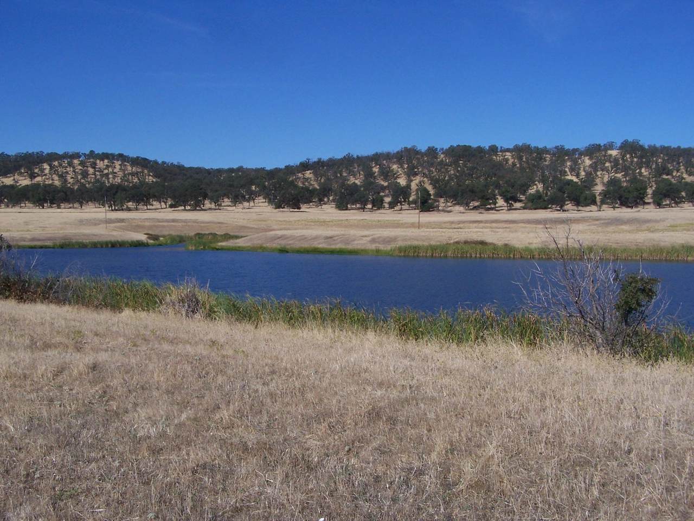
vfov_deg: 37.7
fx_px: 762
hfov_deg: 49.0
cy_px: 260
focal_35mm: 38
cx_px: 347
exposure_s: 1/800
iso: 80
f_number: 5.6
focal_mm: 6.3
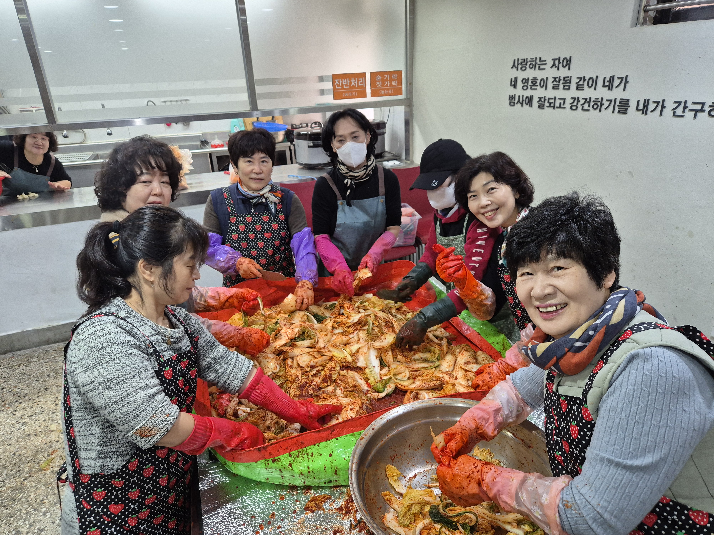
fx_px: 474
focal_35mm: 23
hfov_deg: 73.9
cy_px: 268
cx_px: 357
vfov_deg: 58.9
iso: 320
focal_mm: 5.4
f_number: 1.8
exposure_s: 1/120
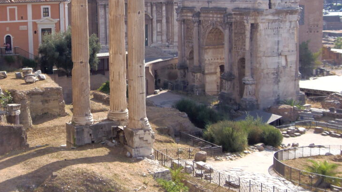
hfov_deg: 36.5
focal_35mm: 57
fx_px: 517
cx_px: 147
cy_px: 46
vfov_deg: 20.9
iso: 64
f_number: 3.4
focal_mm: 6.5
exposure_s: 1/400
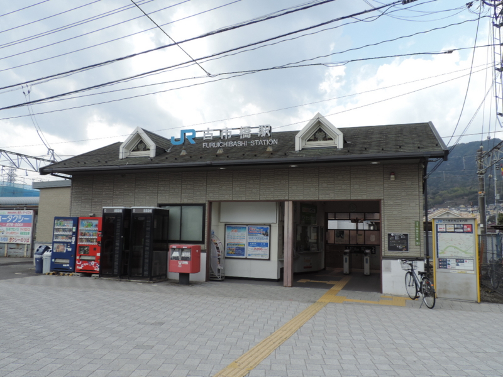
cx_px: 252
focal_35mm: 28
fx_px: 407
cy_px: 188
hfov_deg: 63.4
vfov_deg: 49.7
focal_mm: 4.9
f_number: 3.1
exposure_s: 1/640
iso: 80
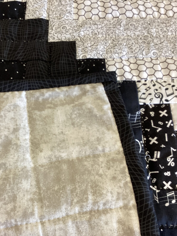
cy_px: 138
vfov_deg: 42.8
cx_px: 57
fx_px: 300
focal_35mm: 44
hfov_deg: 32.6
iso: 125
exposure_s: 1/60
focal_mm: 3.3
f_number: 2.4
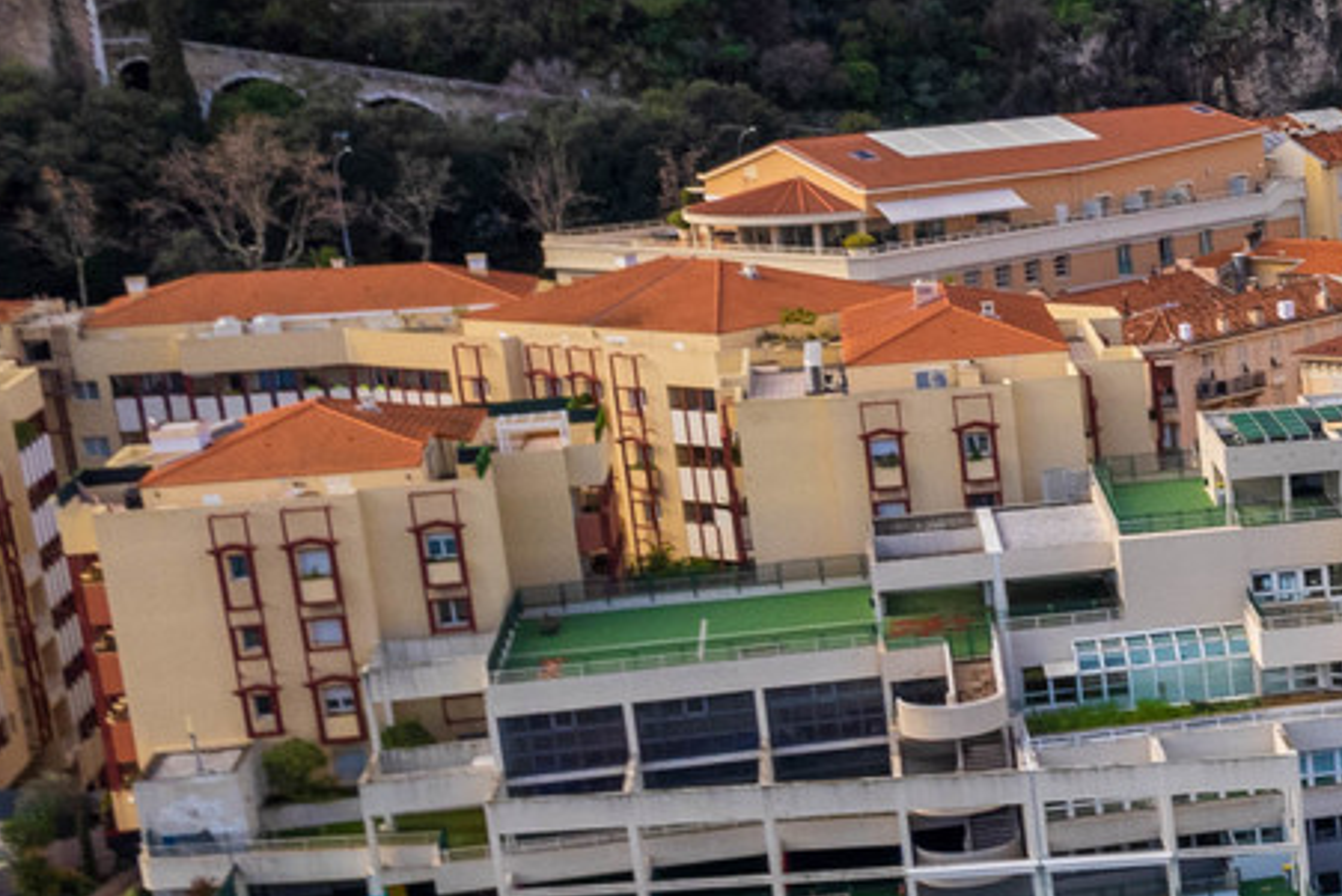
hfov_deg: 20.3
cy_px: 628
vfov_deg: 17.4
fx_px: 2908
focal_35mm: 78
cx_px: 2261
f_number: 2.8
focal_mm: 8.4
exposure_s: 1/40
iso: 200
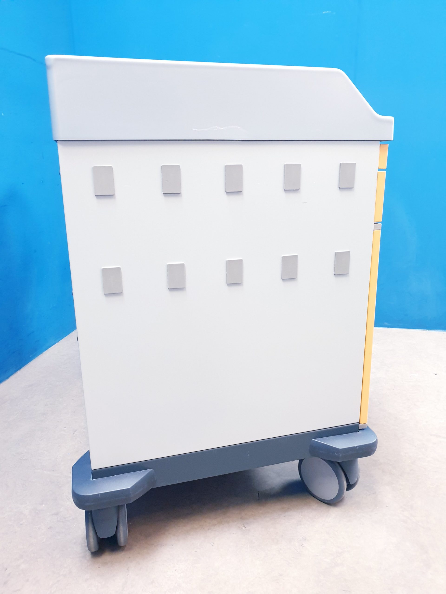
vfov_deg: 67.3
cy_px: 297
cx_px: 223
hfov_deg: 53.1
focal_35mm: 26
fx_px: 447
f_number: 2.4
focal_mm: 4.3
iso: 320
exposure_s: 1/25
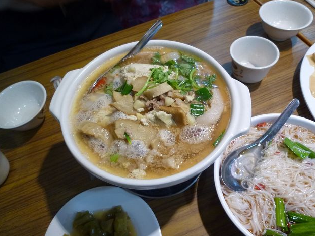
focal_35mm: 26
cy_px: 114
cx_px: 153
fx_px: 236
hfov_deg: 67.3
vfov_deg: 53.0
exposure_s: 1/30
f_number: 2.8
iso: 200
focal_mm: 4.5
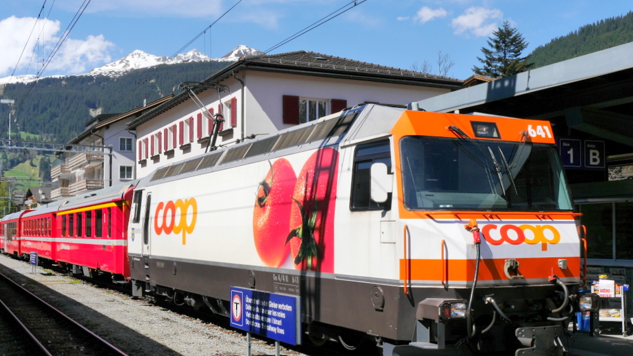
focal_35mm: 48
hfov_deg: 42.9
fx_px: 806
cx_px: 297
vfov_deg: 24.8
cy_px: 226
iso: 160
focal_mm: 20
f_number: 9
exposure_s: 1/500
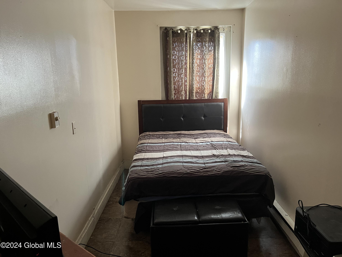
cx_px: 171
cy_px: 128
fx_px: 257
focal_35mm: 26
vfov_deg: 53.1
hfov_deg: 67.3
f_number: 1.6
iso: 320
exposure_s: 1/60
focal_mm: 5.1
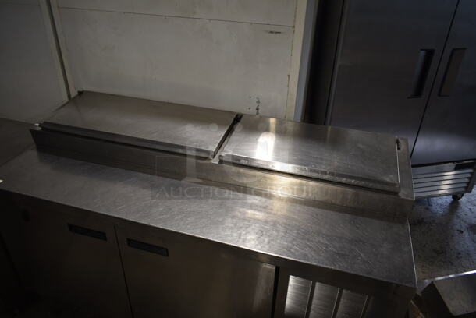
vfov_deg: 48.0
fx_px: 357
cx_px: 238
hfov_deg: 67.3
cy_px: 159
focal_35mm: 27
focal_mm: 18
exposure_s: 1/30
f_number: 3.5
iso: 140
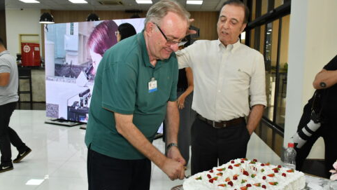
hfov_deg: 55.3
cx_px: 169
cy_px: 97
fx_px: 322
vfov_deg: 32.8
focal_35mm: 36
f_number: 9
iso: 2000
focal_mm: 23
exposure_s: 1/125
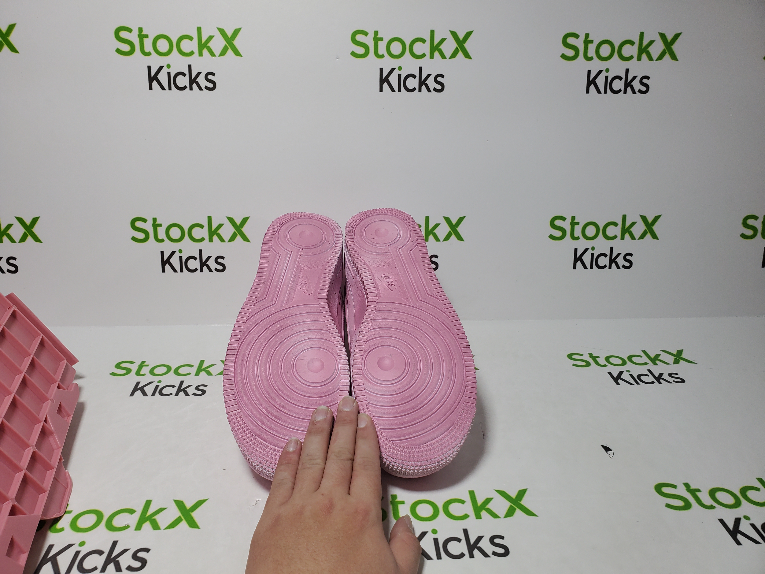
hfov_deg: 67.3
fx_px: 575
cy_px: 287
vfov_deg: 53.1
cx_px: 382
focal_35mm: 26
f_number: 2.4
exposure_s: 1/300
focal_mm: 4.3
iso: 50
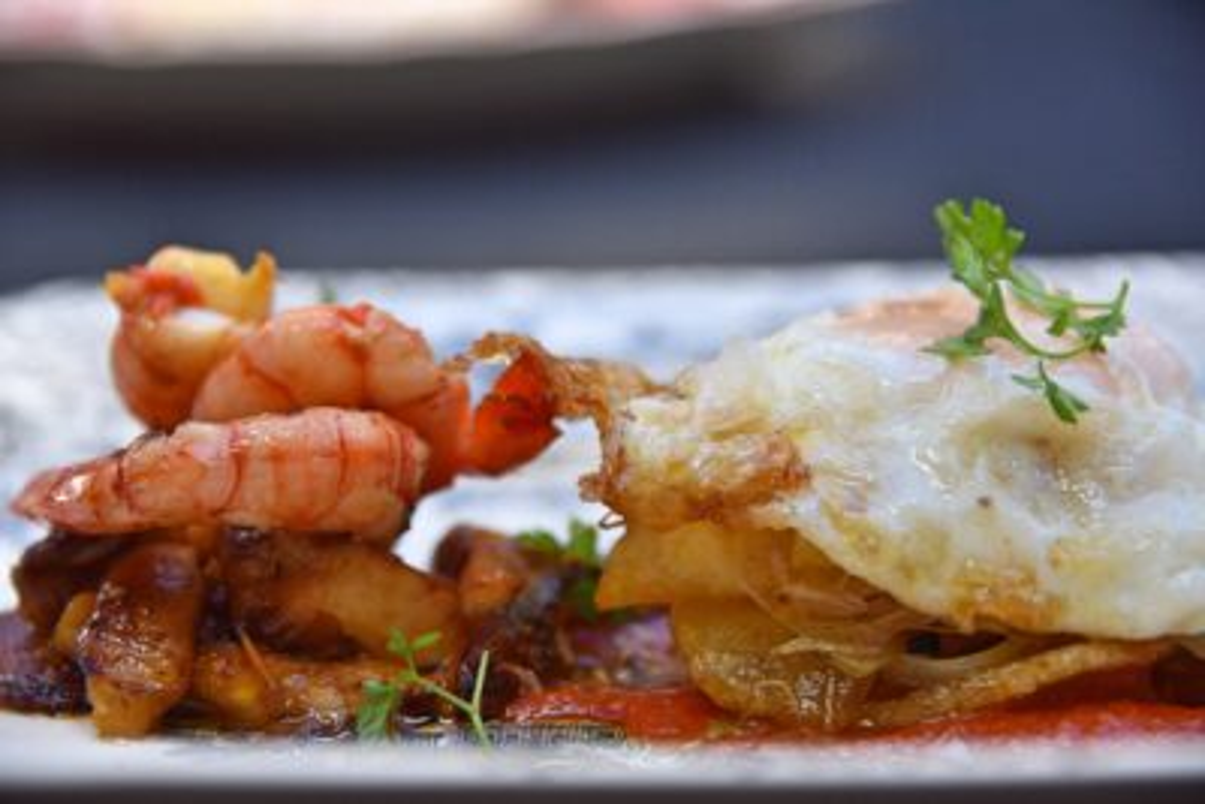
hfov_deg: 12.8
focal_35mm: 160
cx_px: 602
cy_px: 402
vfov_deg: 8.6
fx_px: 5357
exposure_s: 1/640
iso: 800
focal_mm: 160
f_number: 6.3
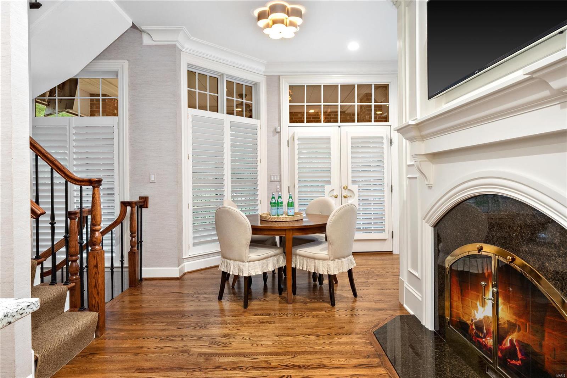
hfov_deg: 78.6
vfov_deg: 57.2
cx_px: 284
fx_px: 346
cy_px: 189
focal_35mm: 22
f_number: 8
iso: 400
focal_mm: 11
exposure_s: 1/30
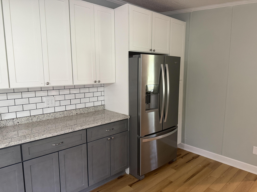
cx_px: 128
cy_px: 96
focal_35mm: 24
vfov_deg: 56.8
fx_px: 178
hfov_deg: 71.6
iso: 320
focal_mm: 6.76
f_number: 1.78
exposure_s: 1/60
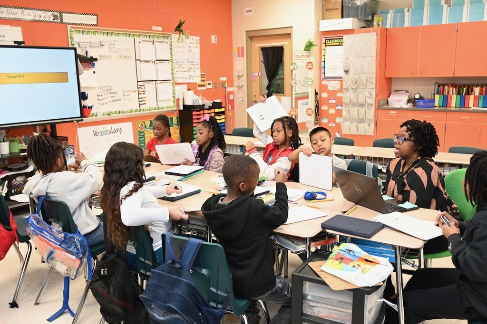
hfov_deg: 58.0
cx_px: 244
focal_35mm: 32
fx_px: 439
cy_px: 162
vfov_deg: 40.5
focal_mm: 32.5
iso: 2000
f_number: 4
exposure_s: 1/160
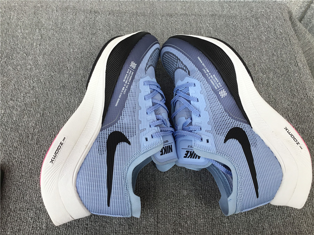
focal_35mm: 31
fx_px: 281
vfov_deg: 45.4
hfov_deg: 58.4
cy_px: 118
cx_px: 157
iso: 25
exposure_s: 1/305
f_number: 2.4
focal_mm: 3.3
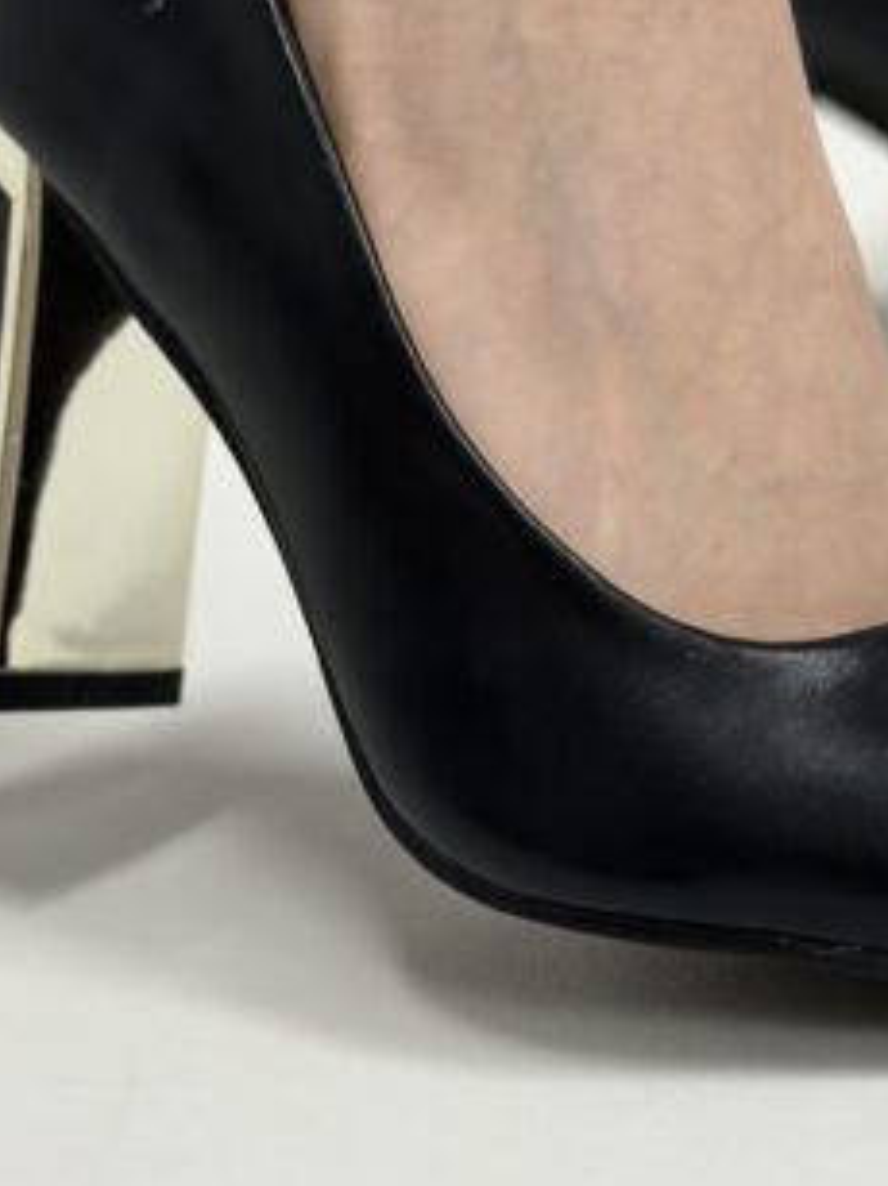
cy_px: -100
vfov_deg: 15.4
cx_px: 753
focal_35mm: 125
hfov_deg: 11.8
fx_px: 4278
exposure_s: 1/100
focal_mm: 6.86
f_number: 1.78
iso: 160
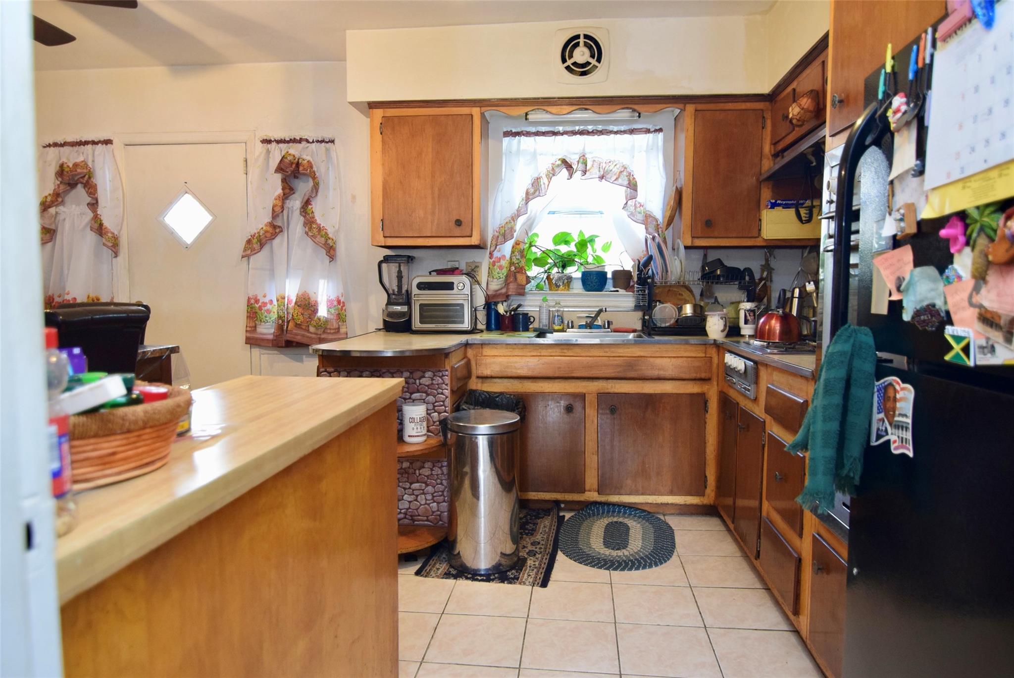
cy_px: 339
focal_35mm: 22
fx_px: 634
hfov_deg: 77.3
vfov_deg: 56.2
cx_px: 507
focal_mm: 15
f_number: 2.8
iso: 1600
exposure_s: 1/60
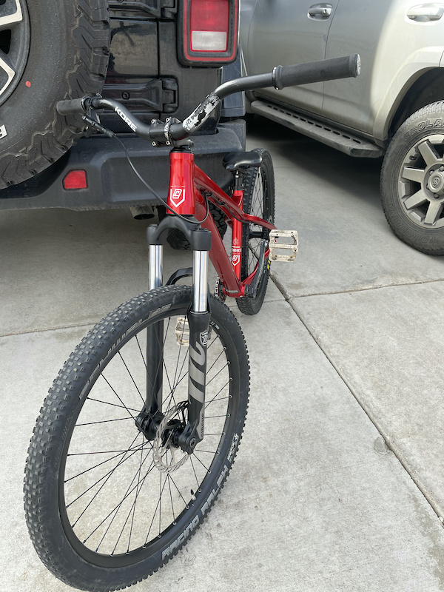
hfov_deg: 53.1
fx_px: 445
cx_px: 222
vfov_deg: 67.3
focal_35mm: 26
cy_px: 296
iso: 32
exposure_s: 1/698
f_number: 1.6
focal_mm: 4.2
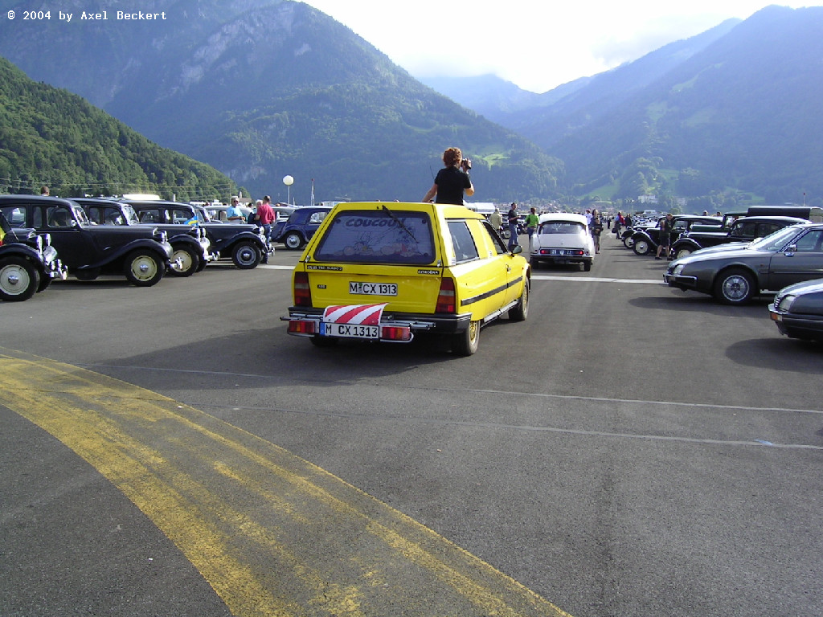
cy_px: 308
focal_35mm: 36
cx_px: 412
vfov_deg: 39.7
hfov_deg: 51.4
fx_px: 856
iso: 50
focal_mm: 5.6
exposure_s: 1/181
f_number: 4.8
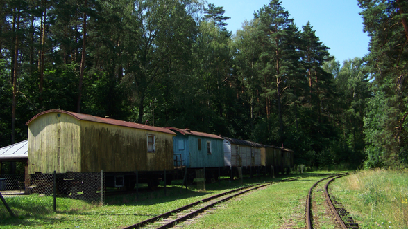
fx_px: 433
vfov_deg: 29.7
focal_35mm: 40
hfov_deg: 50.5
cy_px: 104
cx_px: 205
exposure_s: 1/640
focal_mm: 5.85
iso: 67
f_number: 2.8
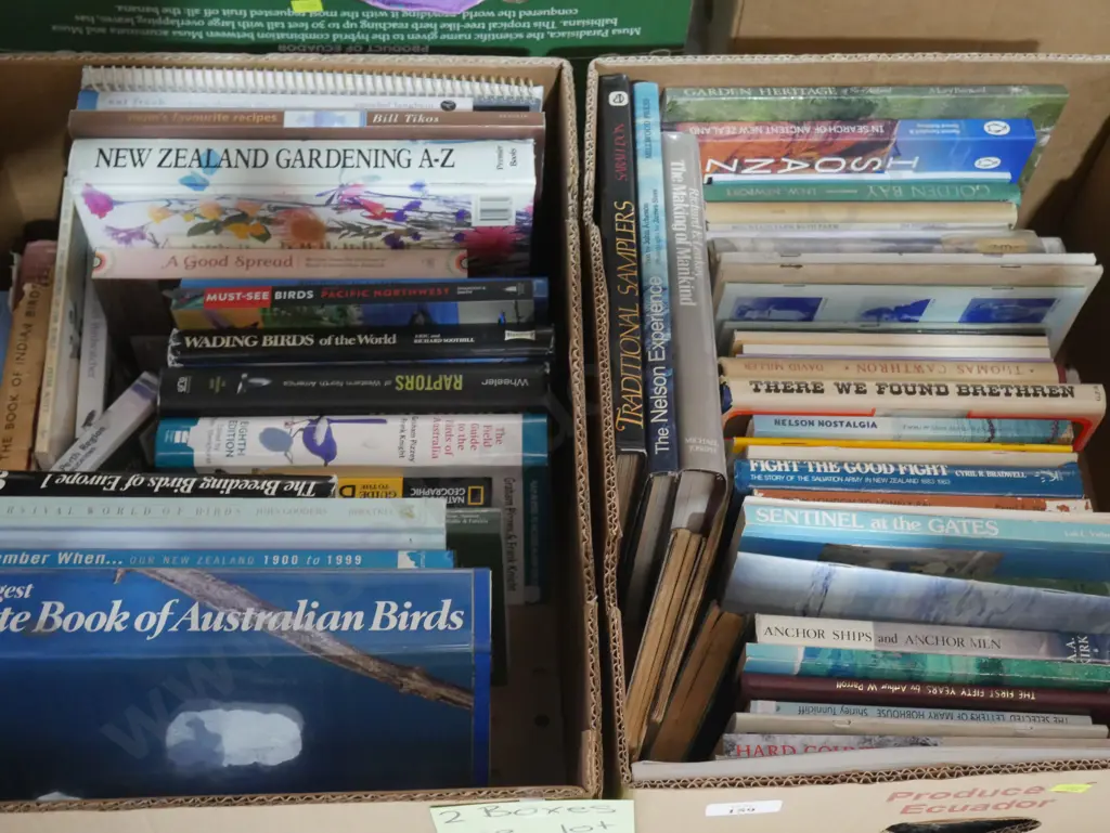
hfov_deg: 39.6
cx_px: 555
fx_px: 1540
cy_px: 416
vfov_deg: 30.3
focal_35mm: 48
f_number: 5.2
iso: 3200
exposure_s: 1/40
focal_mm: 24
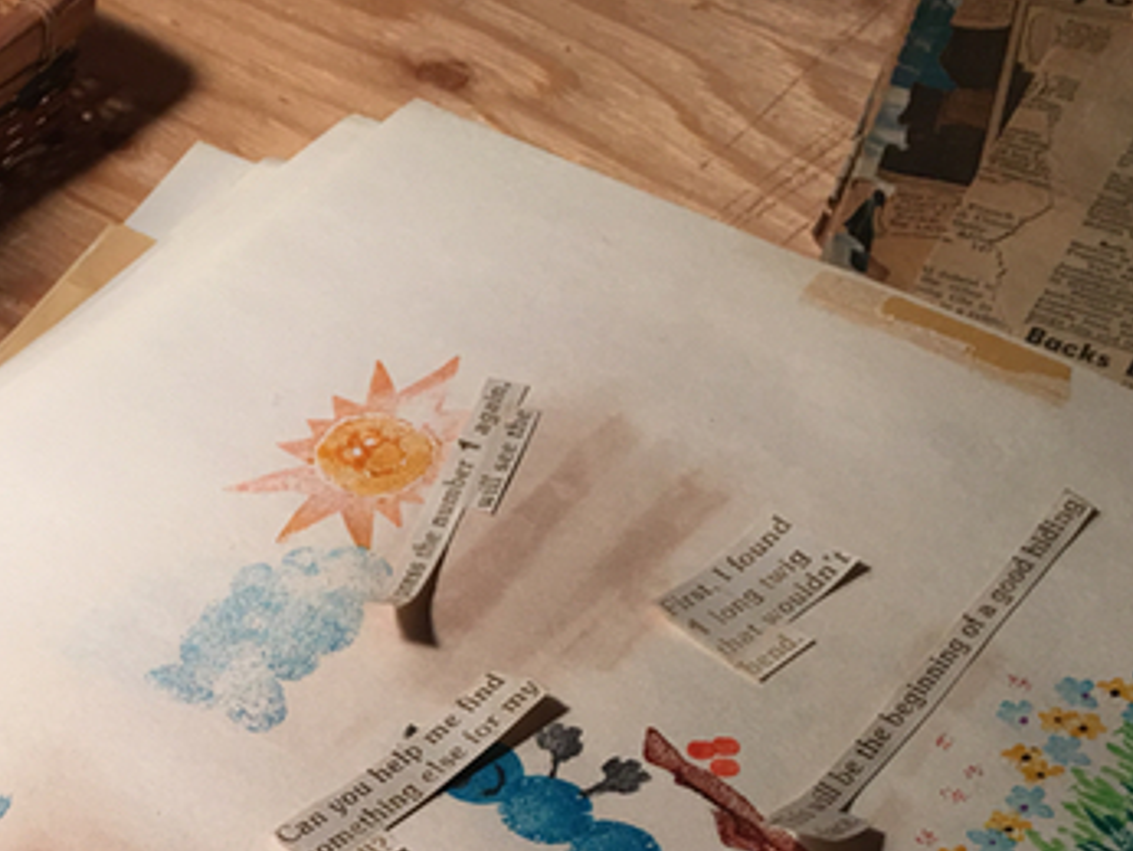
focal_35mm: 67
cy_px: 943
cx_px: 26
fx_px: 2194
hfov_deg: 27.4
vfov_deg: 20.9
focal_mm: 4.15
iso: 25
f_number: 2.2
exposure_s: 1/40
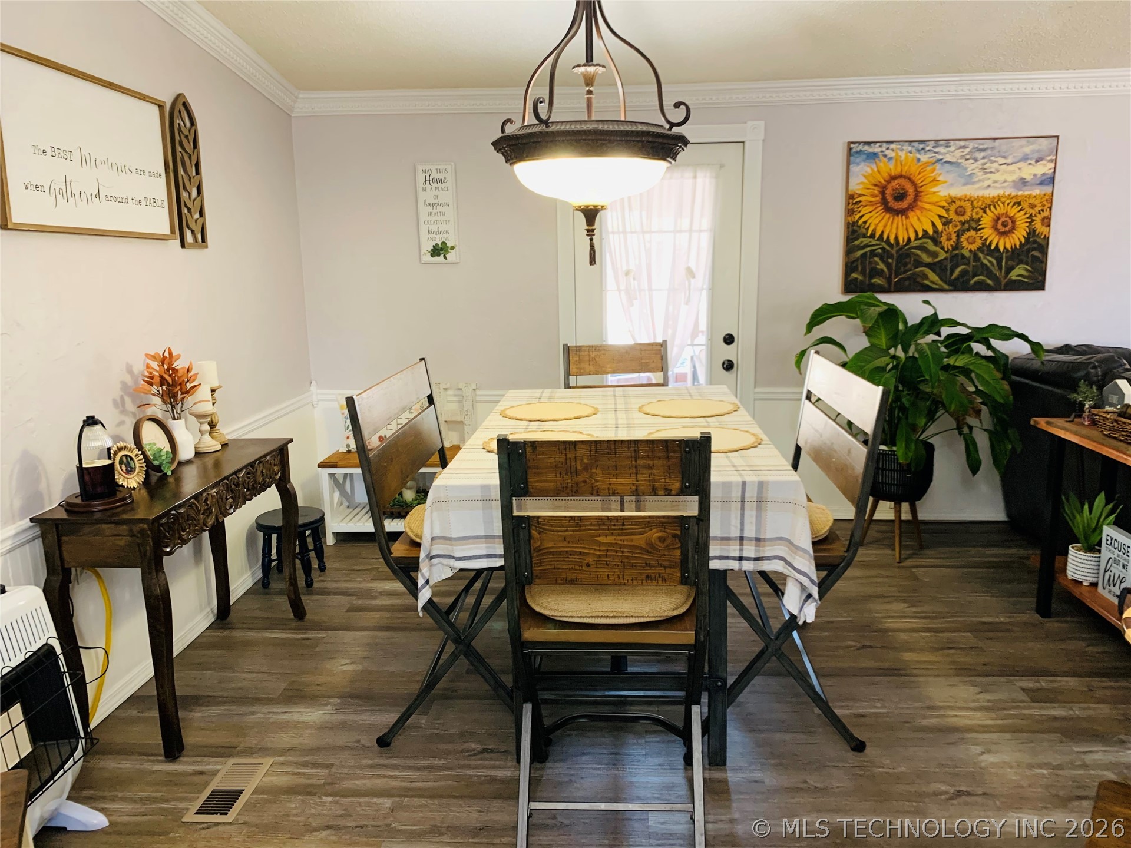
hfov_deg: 67.3
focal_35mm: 26
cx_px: 566
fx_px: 849
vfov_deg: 53.1
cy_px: 424
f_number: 1.8
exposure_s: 1/40
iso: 250
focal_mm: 4.25
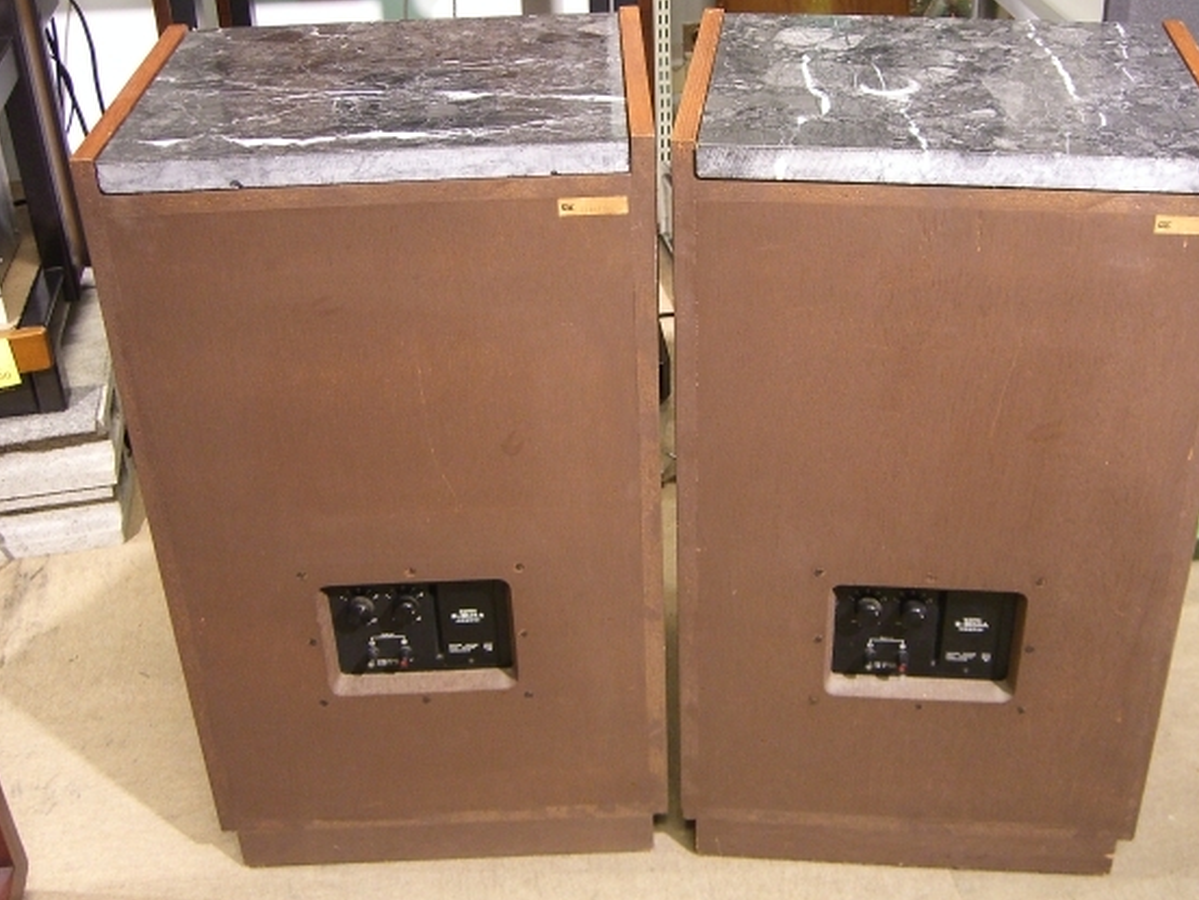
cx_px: 663
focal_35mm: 44
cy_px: 397
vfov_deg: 32.9
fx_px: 1524
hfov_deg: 42.9
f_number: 2.8
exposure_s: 1/13
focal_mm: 7.9
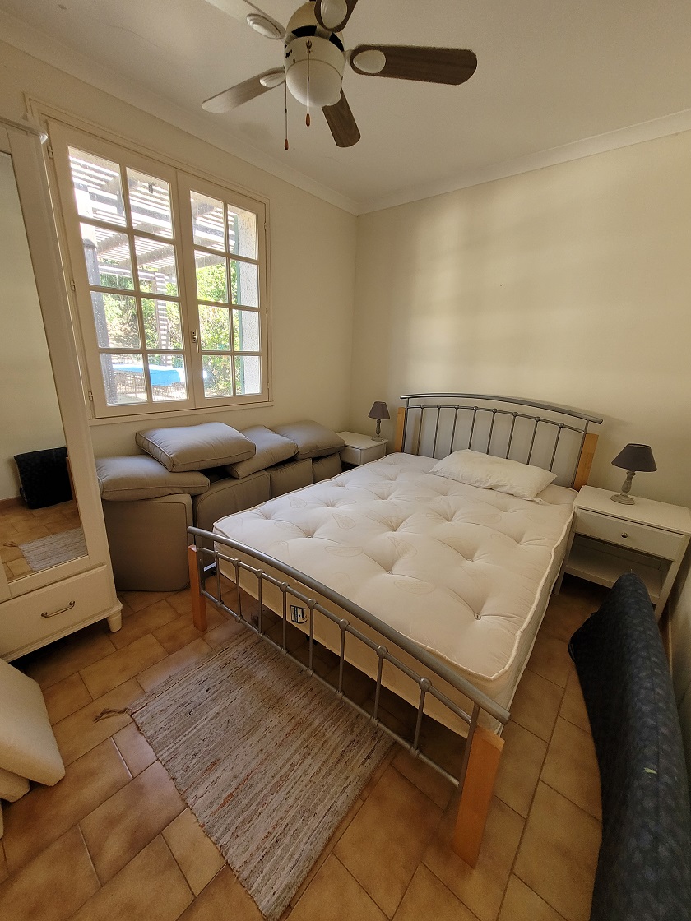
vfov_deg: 106.2
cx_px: 346
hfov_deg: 89.9
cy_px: 460
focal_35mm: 13
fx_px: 346
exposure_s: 1/50
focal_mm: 1.74
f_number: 2.2
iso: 160
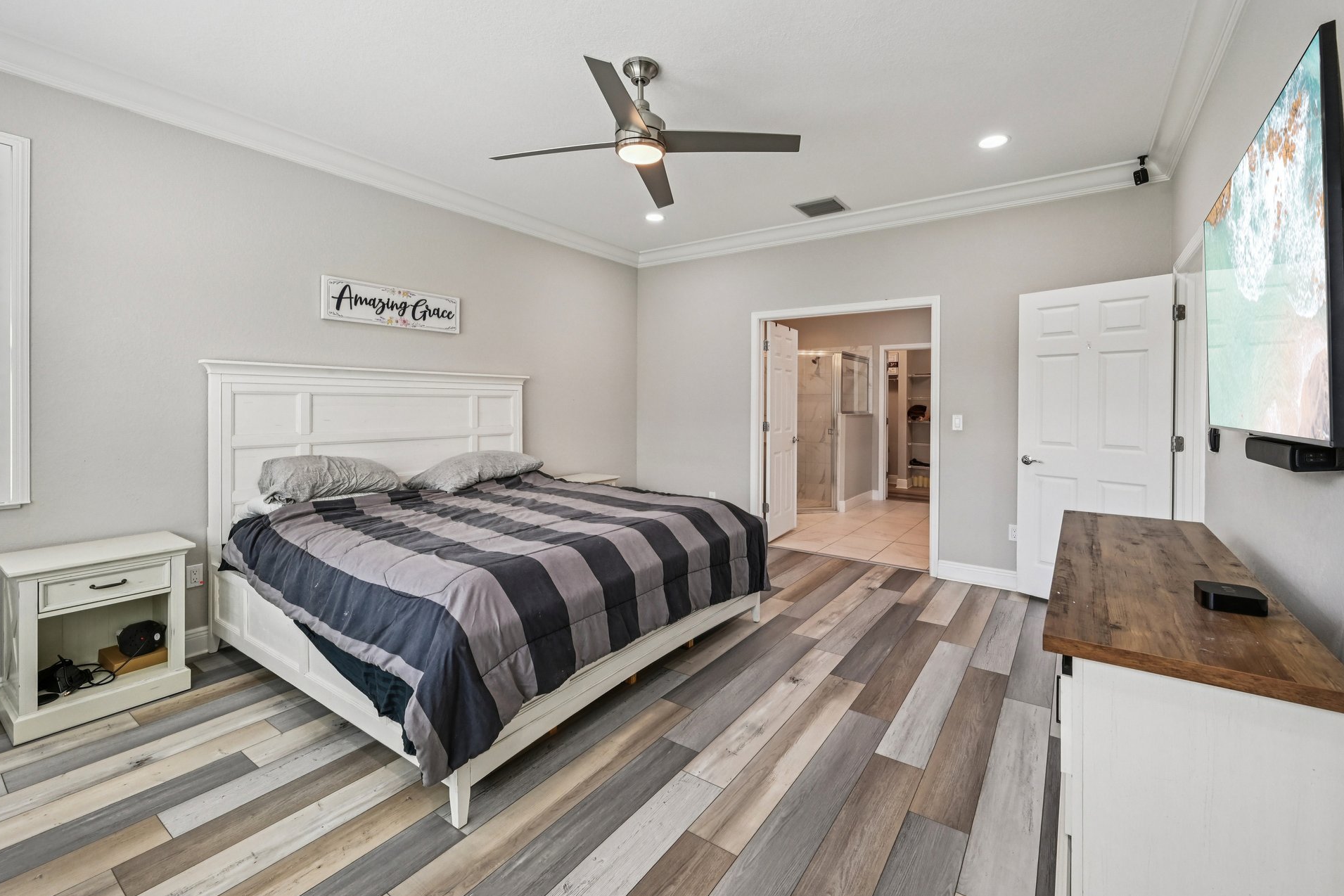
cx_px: 681
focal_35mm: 15
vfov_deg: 77.2
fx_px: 560
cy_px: 418
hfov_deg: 100.4
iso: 1600
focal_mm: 14
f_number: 8
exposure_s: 1/160
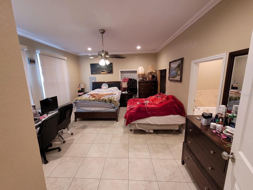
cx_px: 123
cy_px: 95
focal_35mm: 14
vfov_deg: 85.7
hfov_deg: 102.0
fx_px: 102
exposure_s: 1/30
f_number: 2.2
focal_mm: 1.74
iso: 320
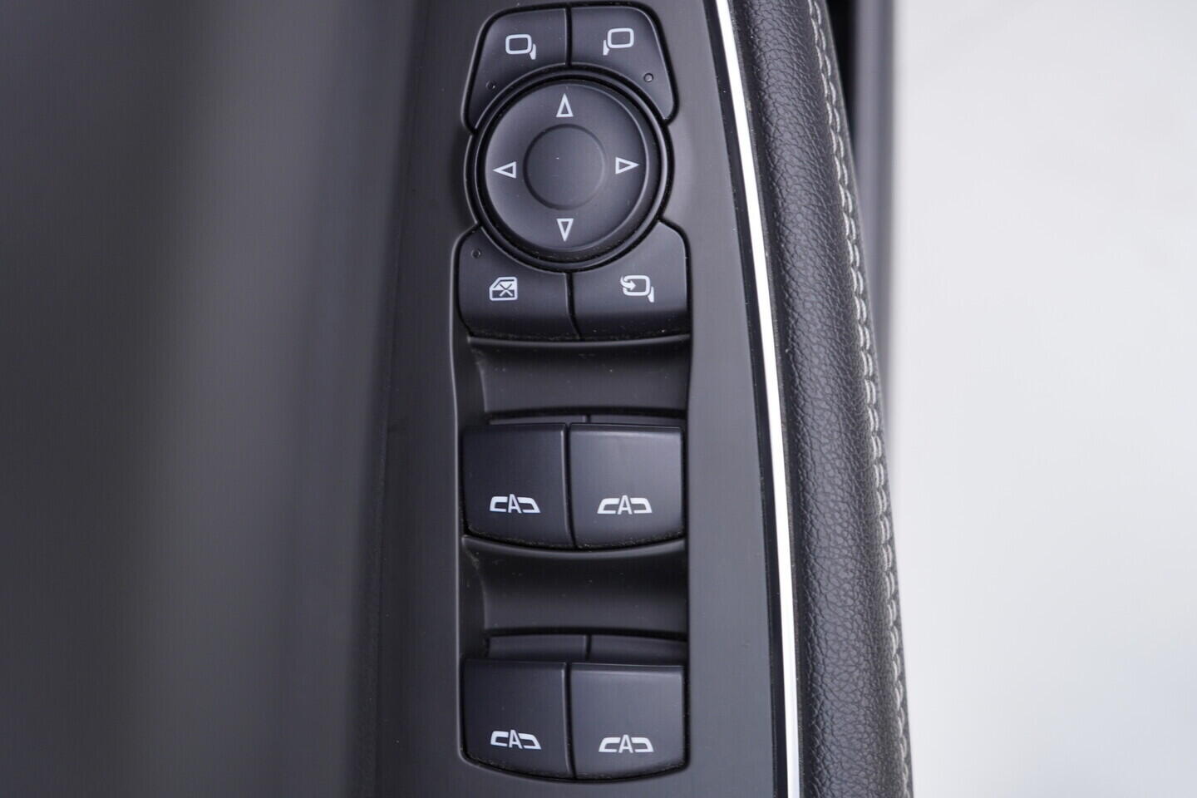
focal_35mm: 36
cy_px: 399
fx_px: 1197
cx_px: 598
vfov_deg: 36.9
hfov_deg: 53.1
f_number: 2.8
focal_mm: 24
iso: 200
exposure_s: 1/40
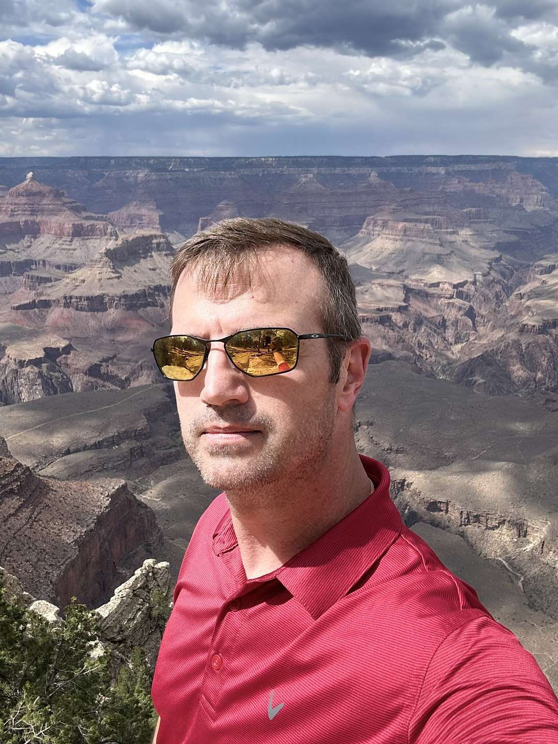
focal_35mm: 30
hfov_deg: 46.8
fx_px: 645
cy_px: 372
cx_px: 279
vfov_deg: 60.0
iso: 25
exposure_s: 1/1497
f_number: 1.9
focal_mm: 2.69
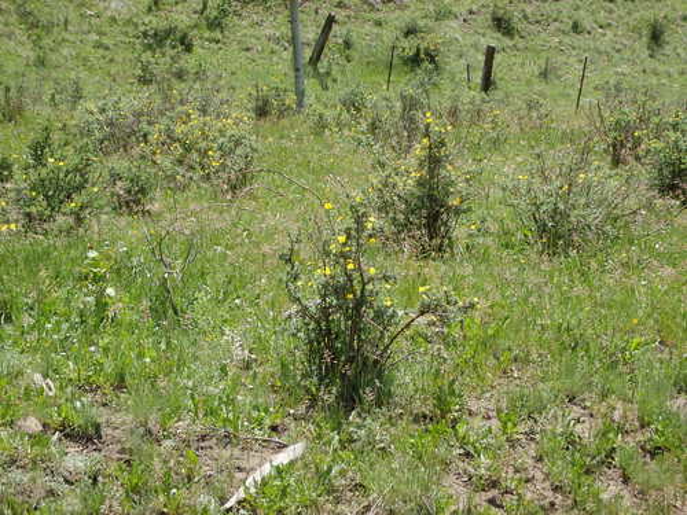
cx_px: 344
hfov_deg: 23.3
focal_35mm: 84
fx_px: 1667
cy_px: 258
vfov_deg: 17.6
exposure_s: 1/400
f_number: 4.4
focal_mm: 15.1
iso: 125
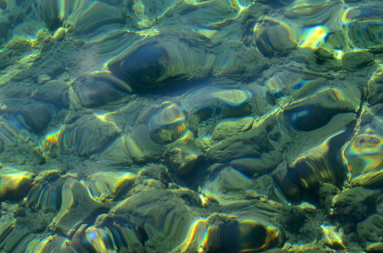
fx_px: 1115
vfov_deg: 13.0
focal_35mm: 105
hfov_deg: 19.5
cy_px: 126
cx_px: 192
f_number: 7.1
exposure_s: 1/800
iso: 200
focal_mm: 70
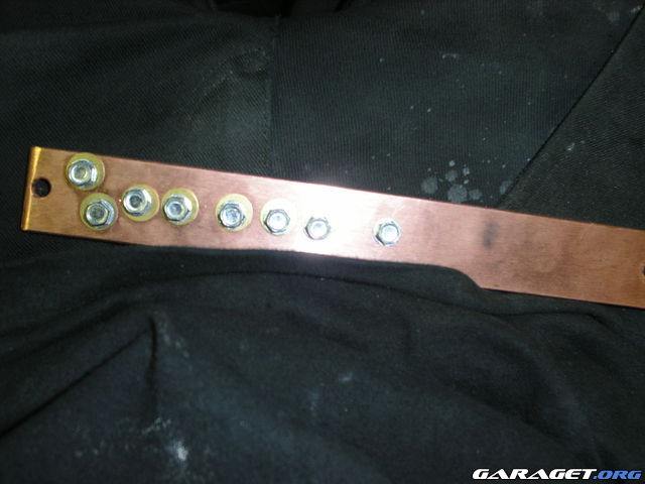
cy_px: 242
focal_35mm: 38
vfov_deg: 37.7
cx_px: 322
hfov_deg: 49.0
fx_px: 708
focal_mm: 7.8
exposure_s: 1/45
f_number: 2.8
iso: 200
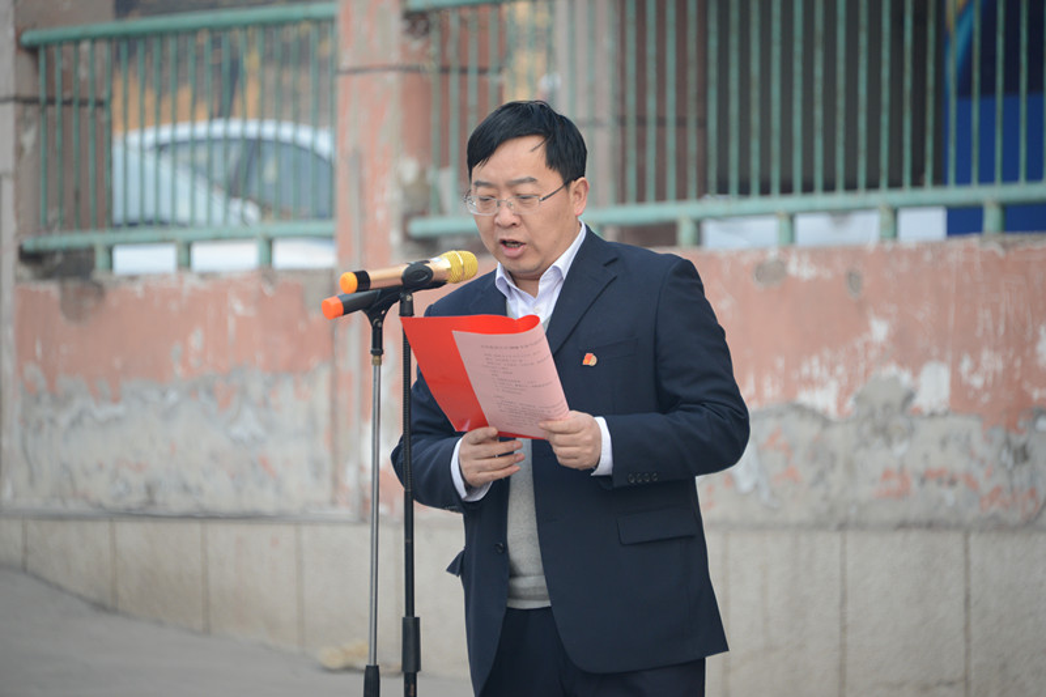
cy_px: 348
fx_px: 8714
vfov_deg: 4.6
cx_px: 523
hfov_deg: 6.9
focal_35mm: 300
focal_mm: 300
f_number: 5.6
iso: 640
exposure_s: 1/320
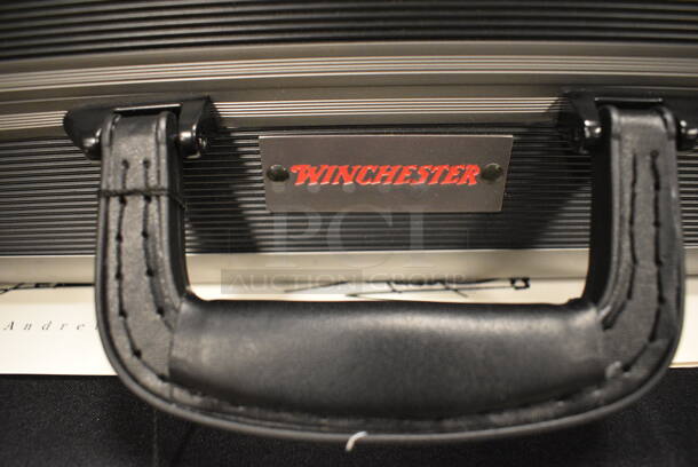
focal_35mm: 27
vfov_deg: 48.0
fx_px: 524
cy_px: 234
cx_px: 349
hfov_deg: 67.3
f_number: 4
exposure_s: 1/60
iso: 2800
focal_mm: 18
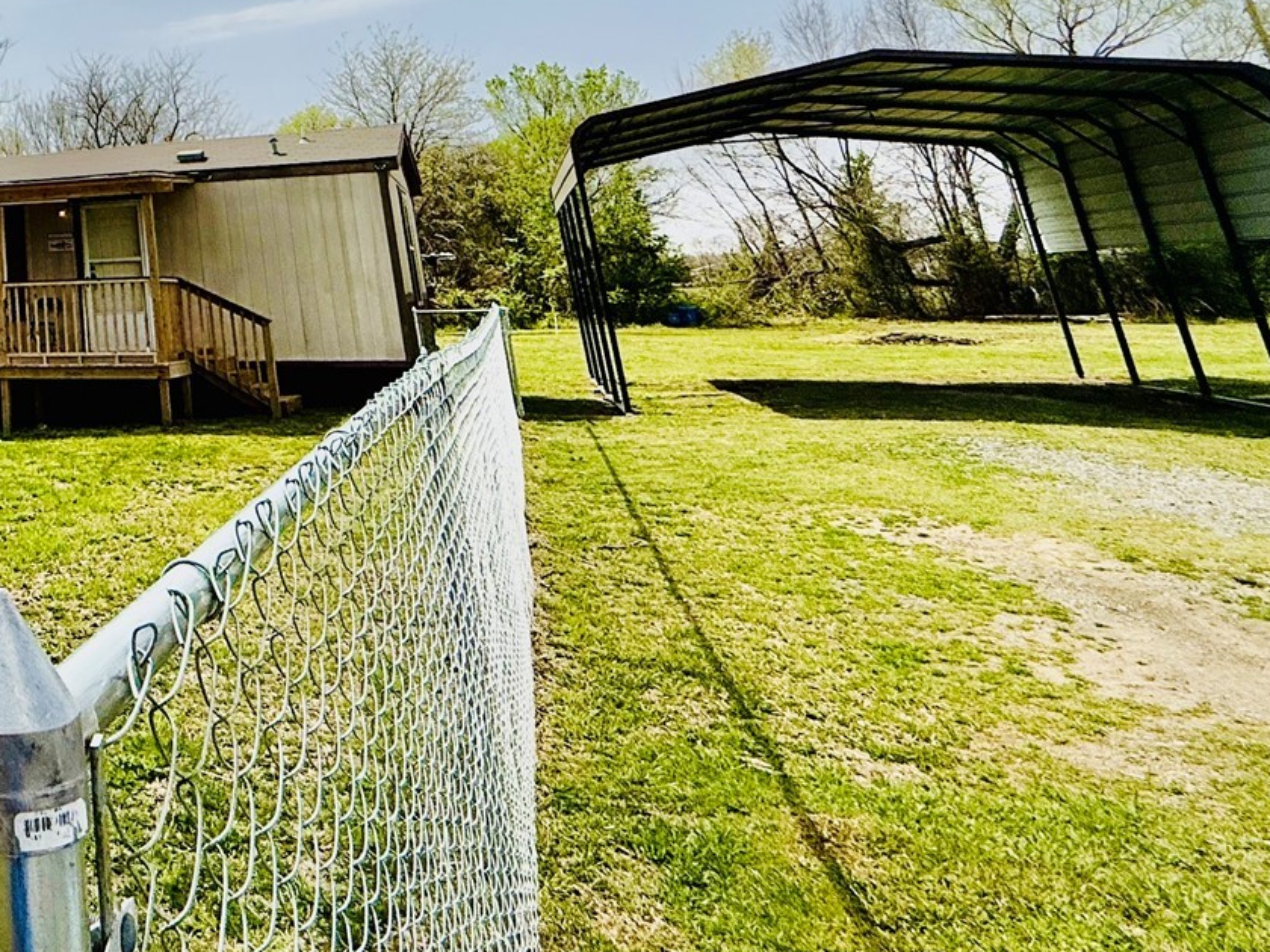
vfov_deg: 38.1
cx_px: -119
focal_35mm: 32
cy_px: -47
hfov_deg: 44.0
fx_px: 1174
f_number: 2.2
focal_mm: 2.22
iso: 50
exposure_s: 1/5618
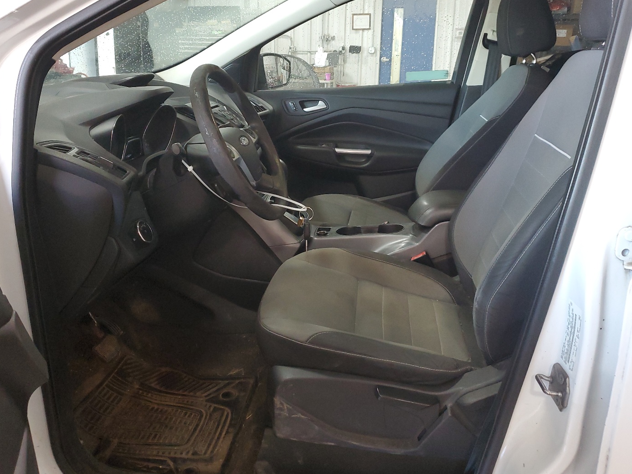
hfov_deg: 60.0
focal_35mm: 30
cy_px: 222
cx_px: 310
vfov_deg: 46.8
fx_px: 548
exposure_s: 1/60.2
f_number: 1.5
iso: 255
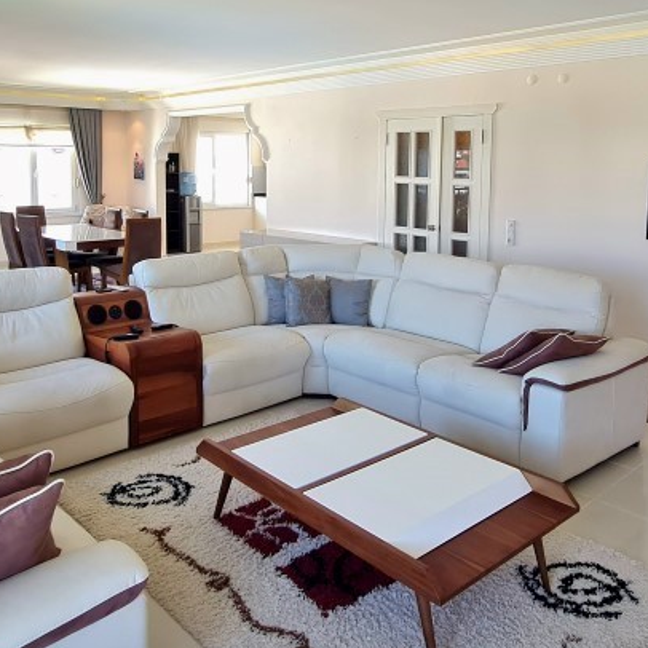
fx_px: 614
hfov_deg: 55.6
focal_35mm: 29
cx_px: 324
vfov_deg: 54.7
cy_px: 228
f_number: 2.2
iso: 100
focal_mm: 2.2
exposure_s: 1/50
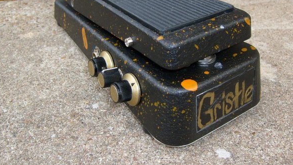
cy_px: 68
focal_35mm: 39
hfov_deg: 51.6
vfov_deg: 30.4
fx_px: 303
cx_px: 145
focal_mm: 5.8
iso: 100
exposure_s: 1/45
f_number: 2.8
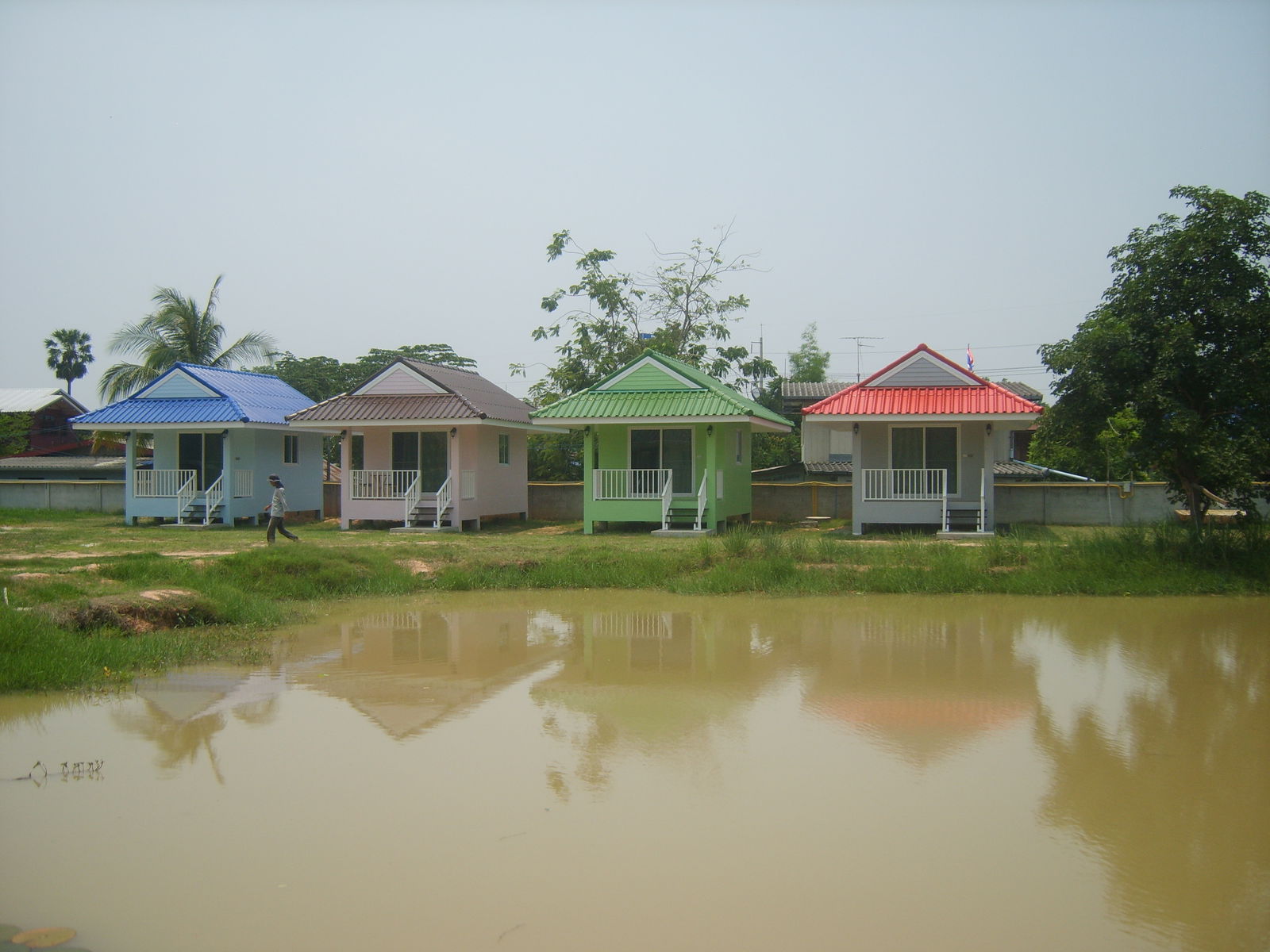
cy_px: 476
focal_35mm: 35
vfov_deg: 40.7
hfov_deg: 52.6
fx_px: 1284
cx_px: 635
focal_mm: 7.4
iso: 50
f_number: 7.1
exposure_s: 1/350
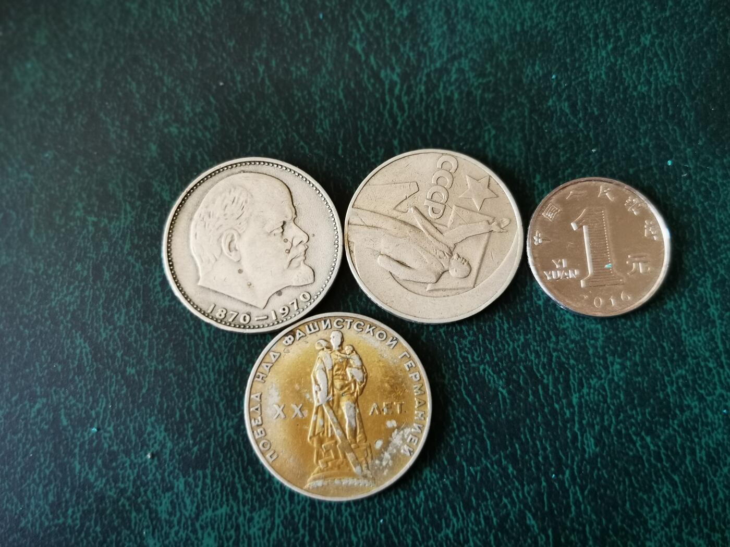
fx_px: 675
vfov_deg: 44.2
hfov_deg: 56.8
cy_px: 274
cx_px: 365
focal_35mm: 32
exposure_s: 1/50
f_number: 4
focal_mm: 5.56
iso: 160
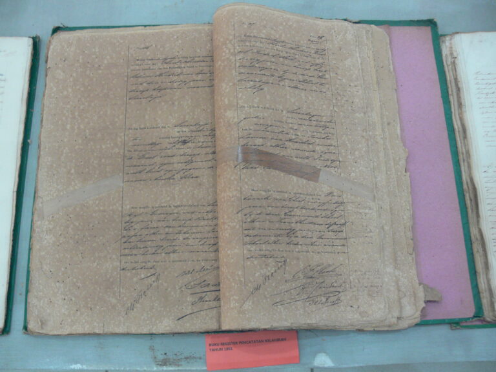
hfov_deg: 52.6
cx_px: 248
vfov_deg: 40.7
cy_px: 186
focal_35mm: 35
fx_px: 502
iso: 200
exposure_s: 1/13
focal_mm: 7.4
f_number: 2.8
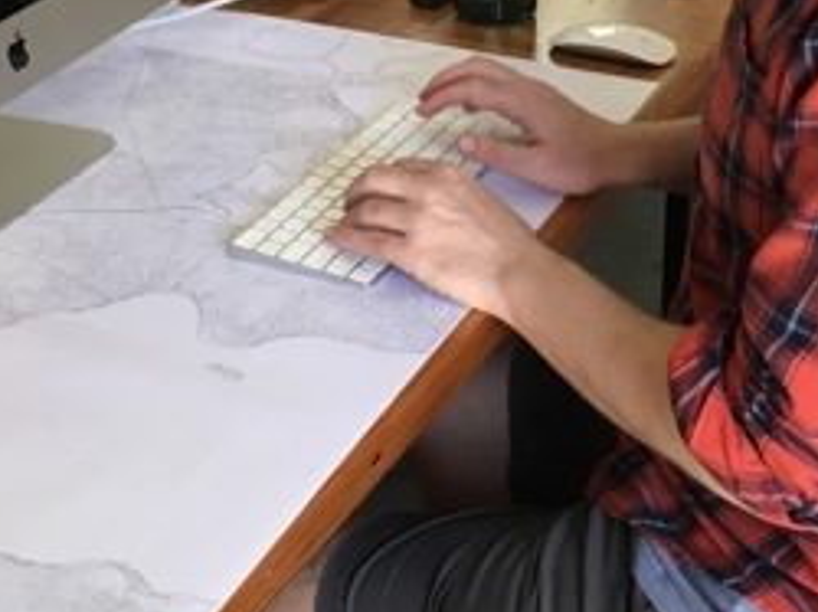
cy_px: 16
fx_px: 1865
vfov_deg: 18.2
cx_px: 366
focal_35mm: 79
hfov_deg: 24.7
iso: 32
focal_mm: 4.15
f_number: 2.2
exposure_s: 1/33
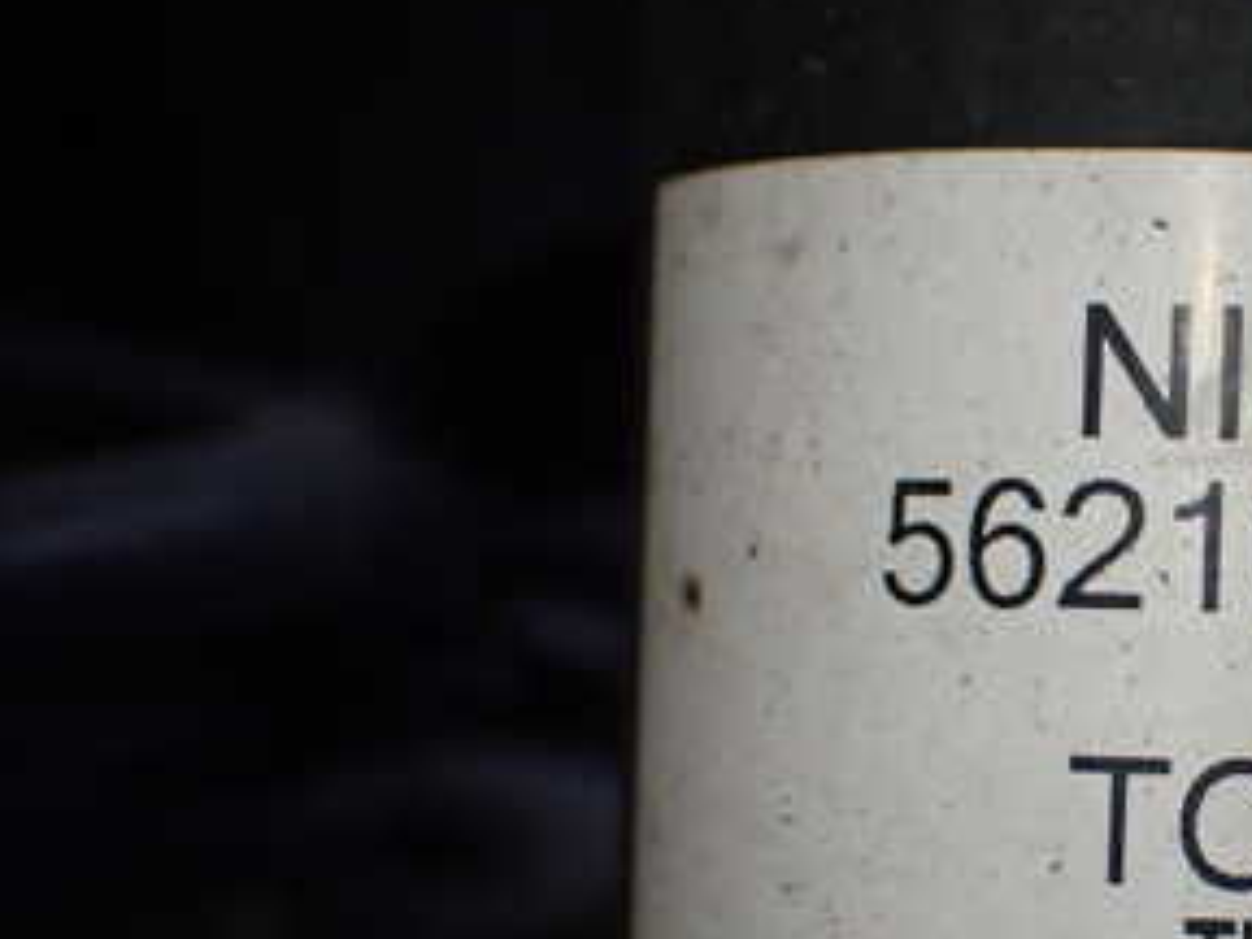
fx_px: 3544
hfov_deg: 19.4
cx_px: 1295
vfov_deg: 15.0
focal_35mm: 98
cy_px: 674
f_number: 3.1
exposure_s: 1/200
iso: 400
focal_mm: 8.4
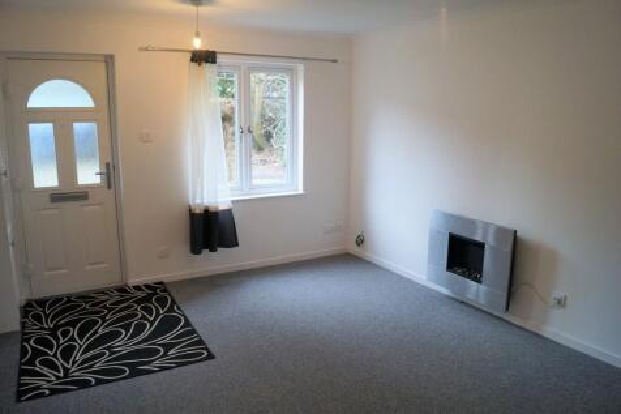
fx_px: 466
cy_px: 207
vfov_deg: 47.9
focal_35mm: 27
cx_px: 310
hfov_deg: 67.4
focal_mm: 18
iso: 640
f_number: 4
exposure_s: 1/60
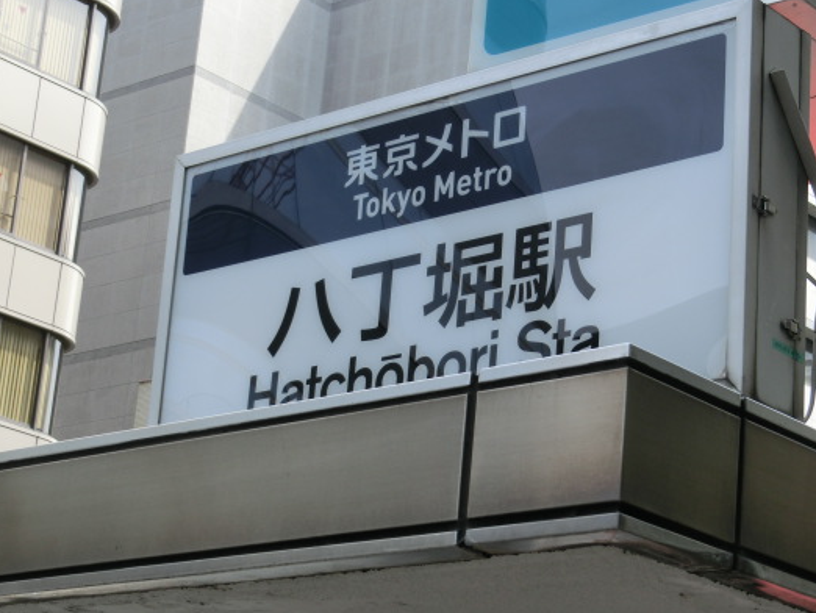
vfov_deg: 15.1
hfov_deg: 20.0
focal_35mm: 98
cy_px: 253
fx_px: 2311
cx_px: 491
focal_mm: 14.3
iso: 100
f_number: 5.4
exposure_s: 1/125
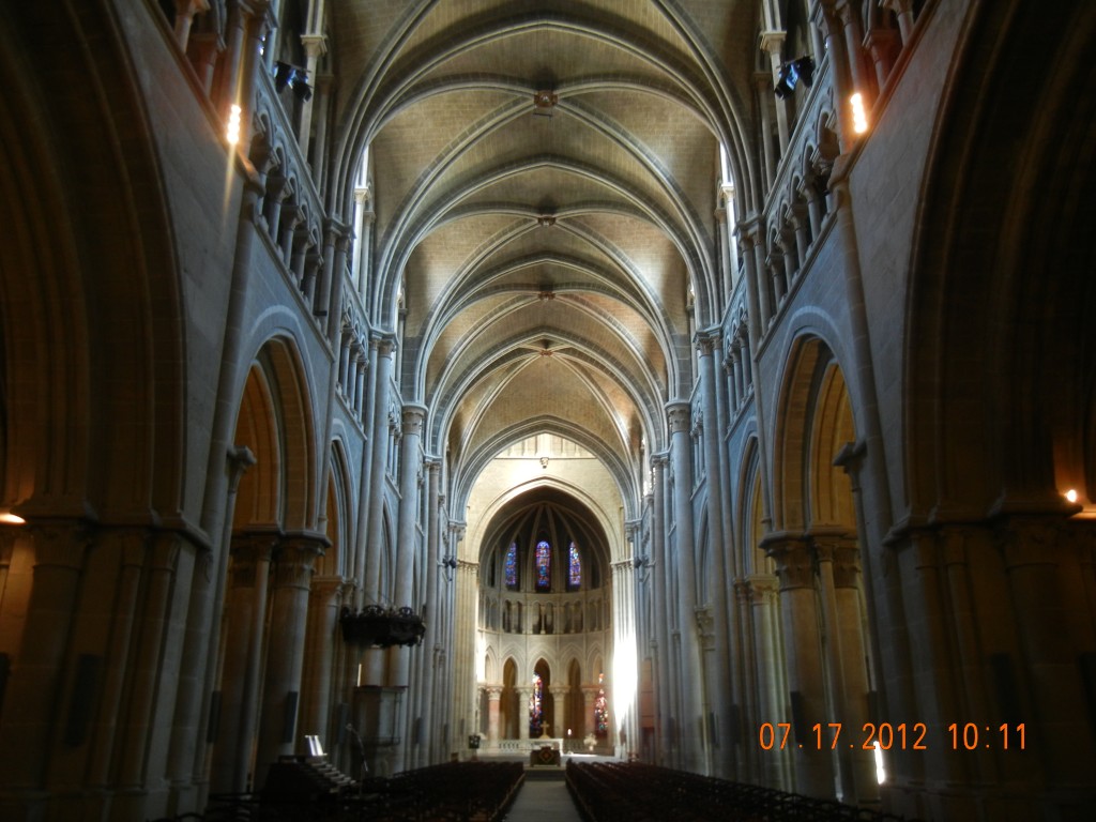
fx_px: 950
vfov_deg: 46.8
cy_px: 411
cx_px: 548
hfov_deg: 60.0
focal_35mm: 30
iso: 200
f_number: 3.5
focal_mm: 5.4
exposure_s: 1/5.6
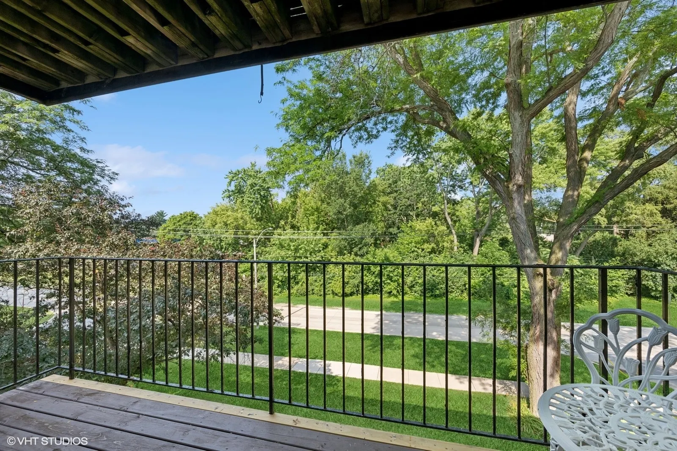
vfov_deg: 81.2
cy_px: 226
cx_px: 338
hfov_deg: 104.3
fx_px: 263
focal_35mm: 14
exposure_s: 1/100
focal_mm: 14
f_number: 9
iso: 200
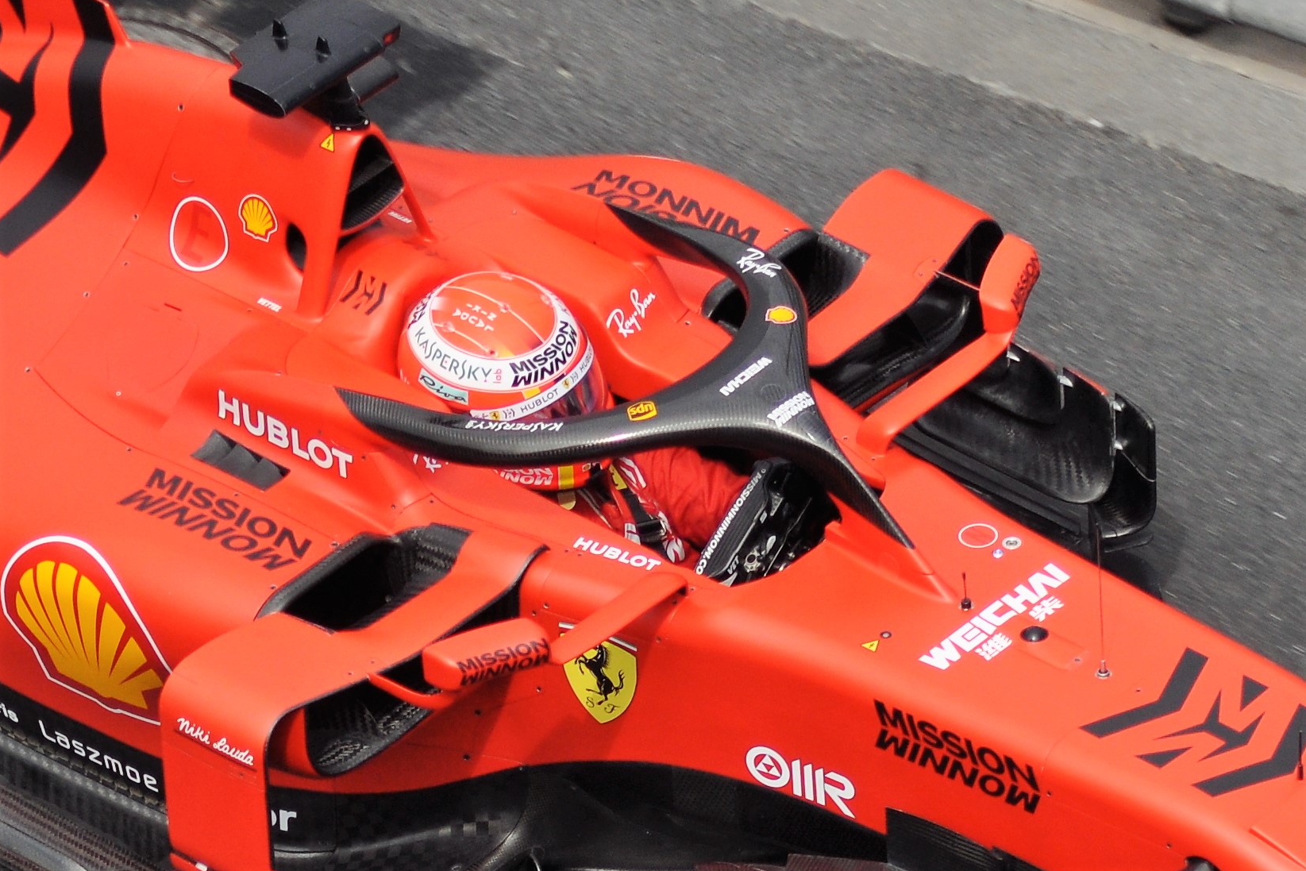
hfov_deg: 15.9
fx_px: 4662
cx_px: 657
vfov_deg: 10.7
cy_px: 436
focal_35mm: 129
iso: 400
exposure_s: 1/1600
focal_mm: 85
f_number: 6.3
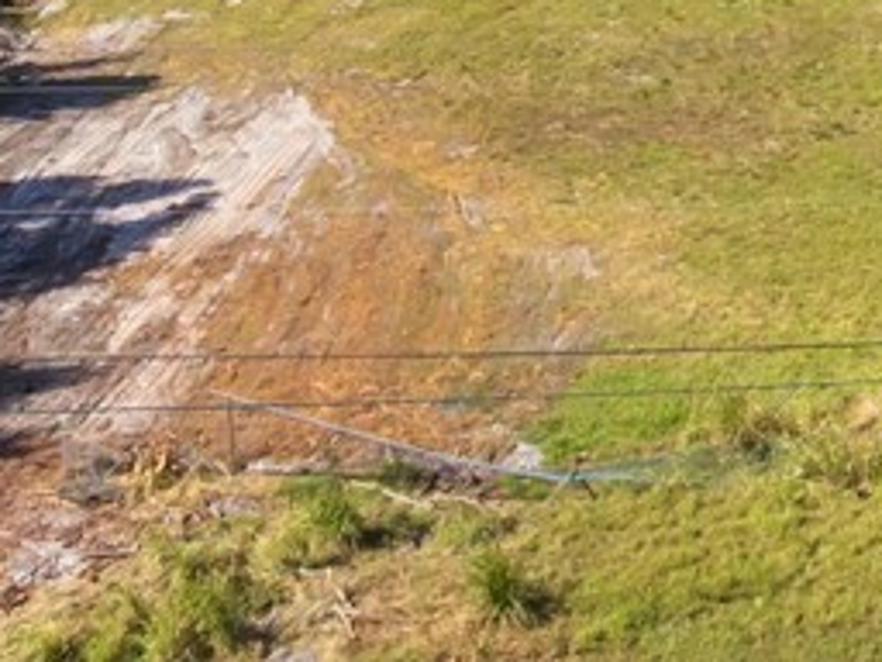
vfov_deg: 15.6
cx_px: 989
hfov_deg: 22.9
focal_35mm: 80
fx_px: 2038
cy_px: -550
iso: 100
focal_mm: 3.61
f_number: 2.8
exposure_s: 1/1600
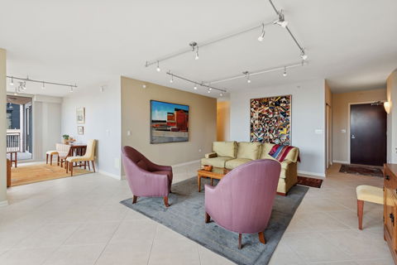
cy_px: 132
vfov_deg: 73.7
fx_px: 176
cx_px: 198
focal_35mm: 16
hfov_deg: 96.7
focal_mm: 16
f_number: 8
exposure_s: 1/25
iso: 640
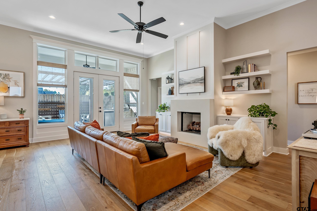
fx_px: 158
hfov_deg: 90.0
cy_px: 106
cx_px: 158
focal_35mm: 18
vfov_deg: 67.4
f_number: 8
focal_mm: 18
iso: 800
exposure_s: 1/30
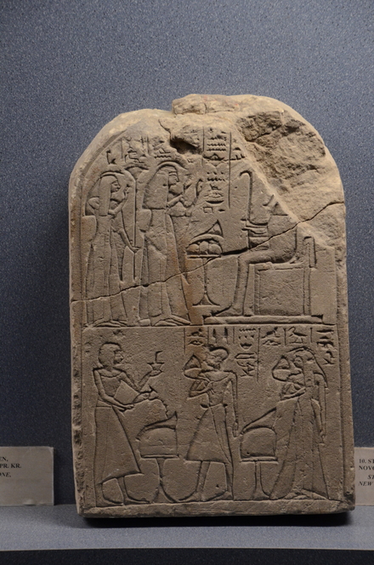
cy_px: 282
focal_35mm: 117
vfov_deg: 17.5
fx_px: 1831
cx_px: 187
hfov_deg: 11.7
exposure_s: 1/25
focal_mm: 78
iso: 1600
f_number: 5.3
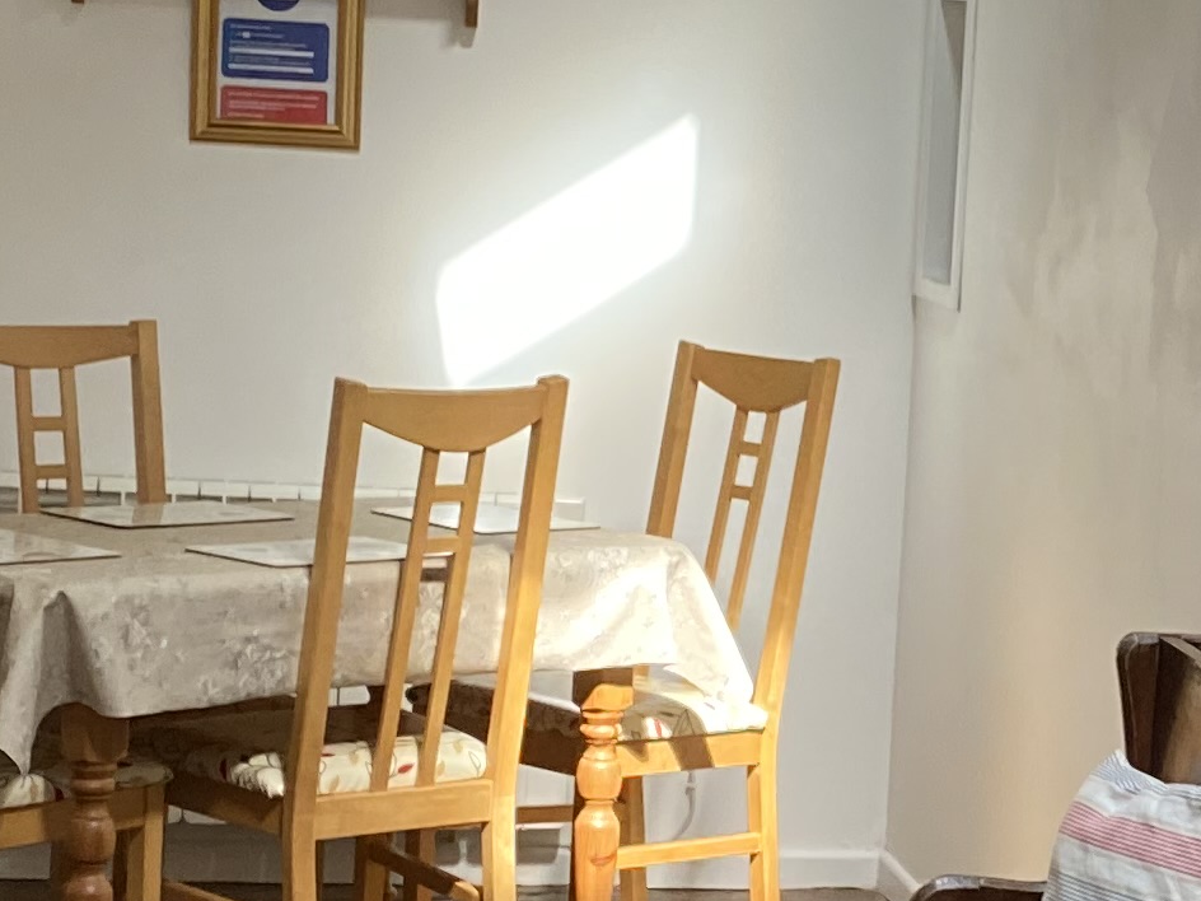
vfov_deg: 13.3
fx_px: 3851
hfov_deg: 17.1
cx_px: 1374
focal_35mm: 111
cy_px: 415
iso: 125
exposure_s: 1/121
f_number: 1.8
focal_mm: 4.25
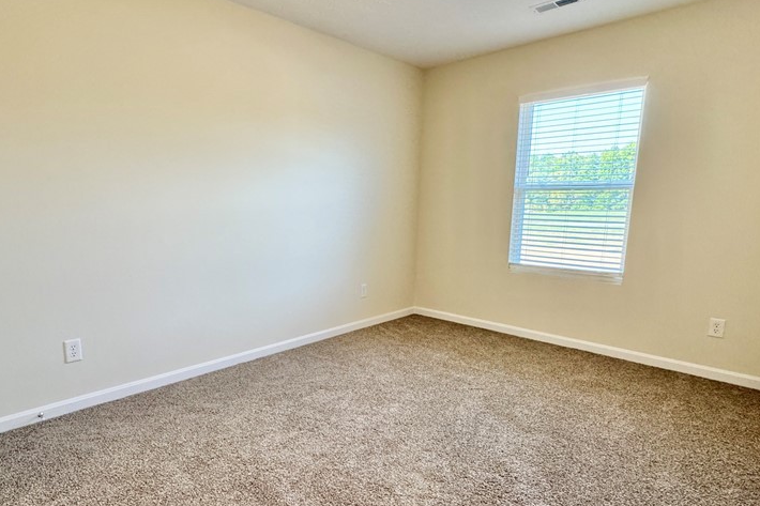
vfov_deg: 59.4
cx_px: 319
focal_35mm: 21
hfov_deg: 80.6
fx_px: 443
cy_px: 277
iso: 320
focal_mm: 2.22
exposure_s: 1/120
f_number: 2.2
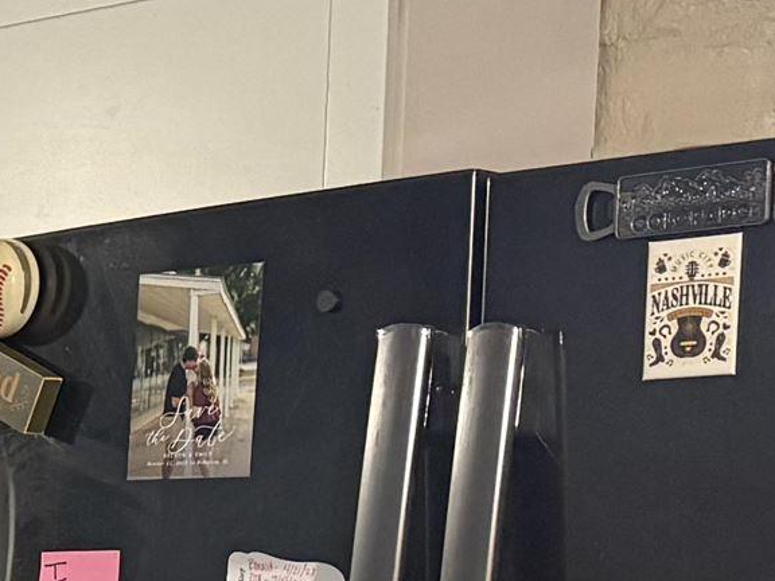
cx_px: -681
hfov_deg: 13.6
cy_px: 915
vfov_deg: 11.1
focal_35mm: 128
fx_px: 2866
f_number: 1.78
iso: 400
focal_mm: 6.76
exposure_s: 1/60
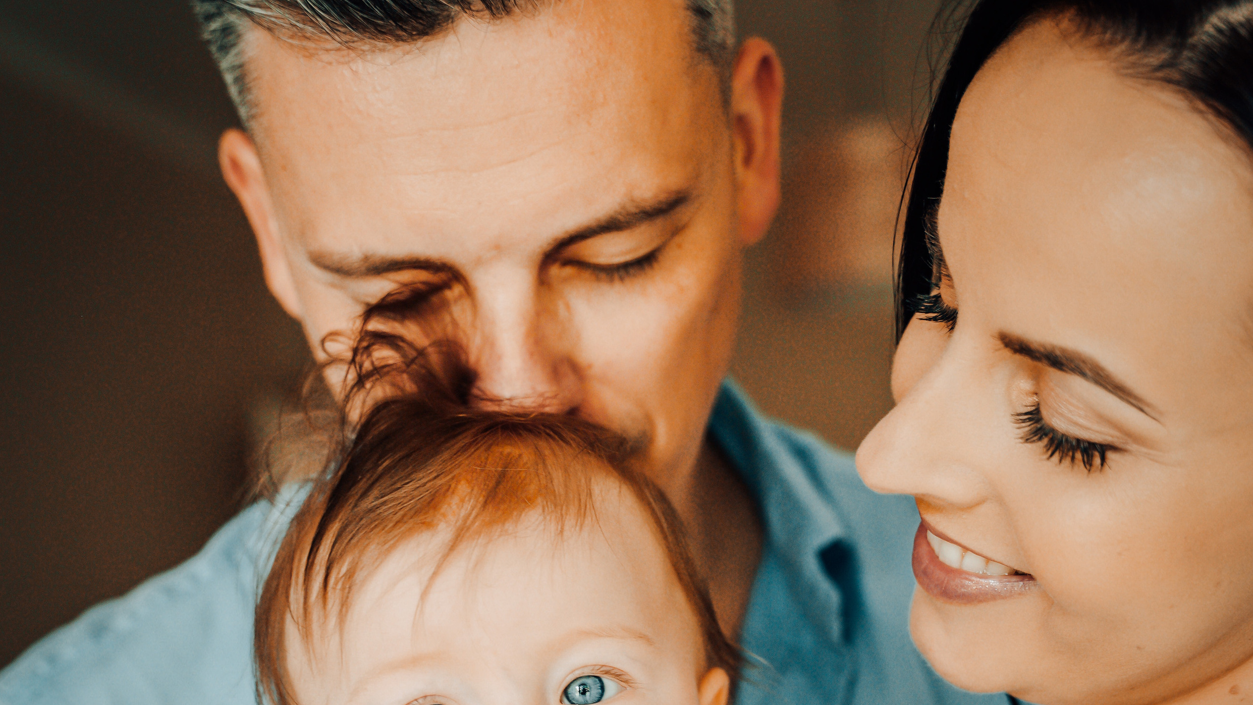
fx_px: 2286
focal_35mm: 69
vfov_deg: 17.2
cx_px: 623
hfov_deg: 30.6
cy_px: 695
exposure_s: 1/160
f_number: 2.8
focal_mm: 42.5
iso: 1250
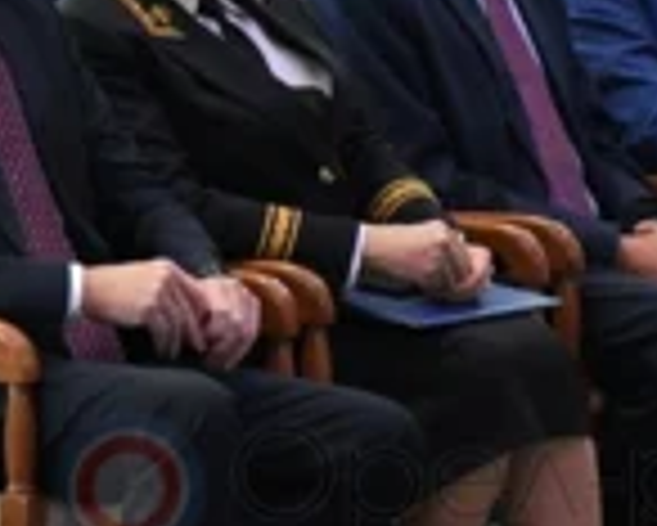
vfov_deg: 4.5
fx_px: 6752
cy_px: -11
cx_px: 207
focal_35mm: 347
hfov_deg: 5.6
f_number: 5.3
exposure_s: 1/60
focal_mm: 90
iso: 5000
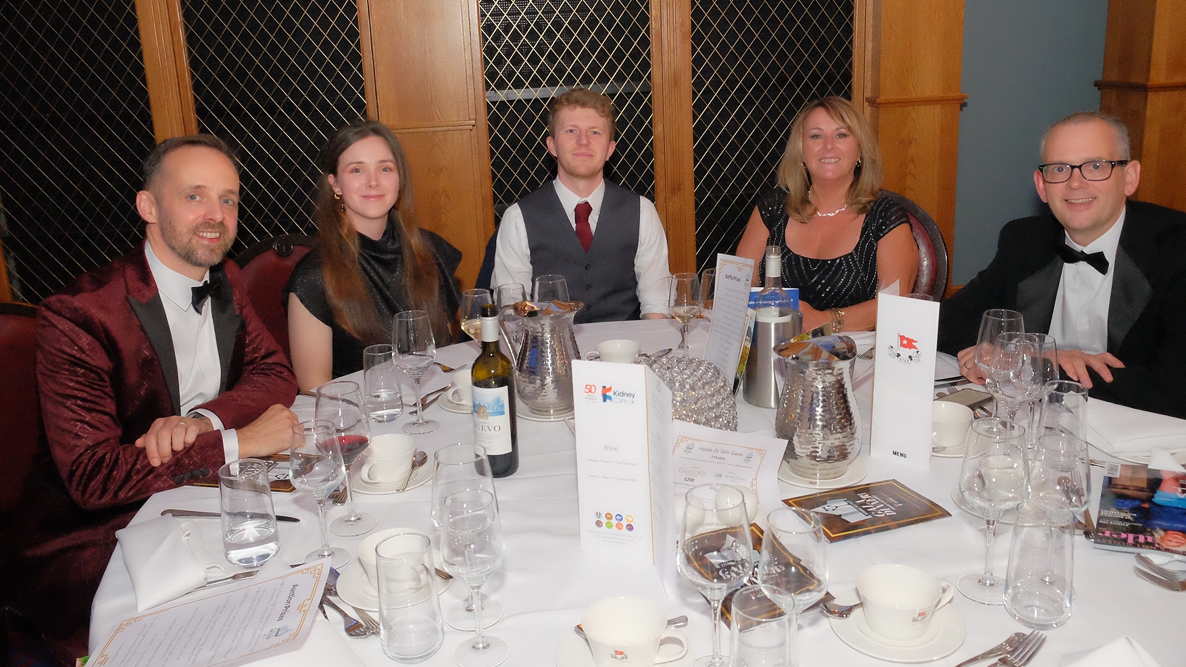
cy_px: 266
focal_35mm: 29
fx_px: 912
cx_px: 594
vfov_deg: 40.0
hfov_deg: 66.1
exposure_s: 1/125
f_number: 4.5
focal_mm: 18
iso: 6400
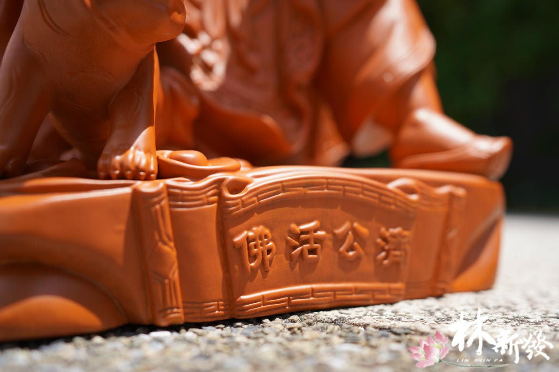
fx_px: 559
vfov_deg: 36.9
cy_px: 186
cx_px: 286
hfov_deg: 53.1
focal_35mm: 36
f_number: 3.5
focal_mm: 35
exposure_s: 1/800
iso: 100
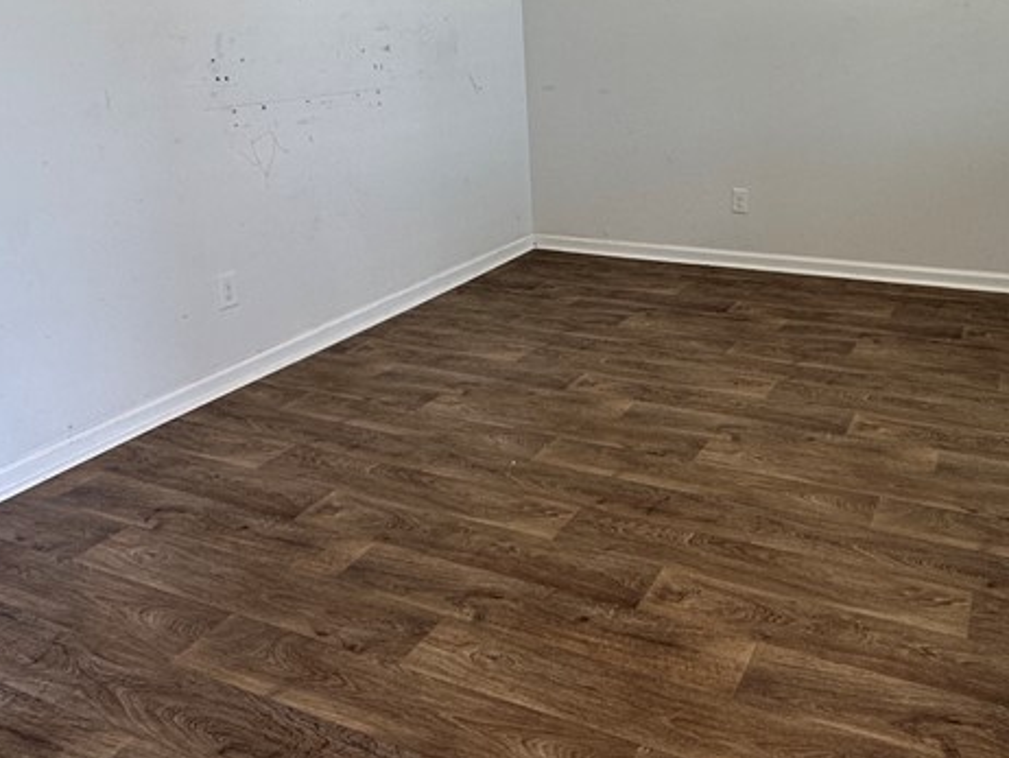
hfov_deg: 57.2
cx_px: 664
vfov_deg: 44.1
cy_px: 199
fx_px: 904
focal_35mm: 31
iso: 160
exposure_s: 1/120
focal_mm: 2.22
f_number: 2.2
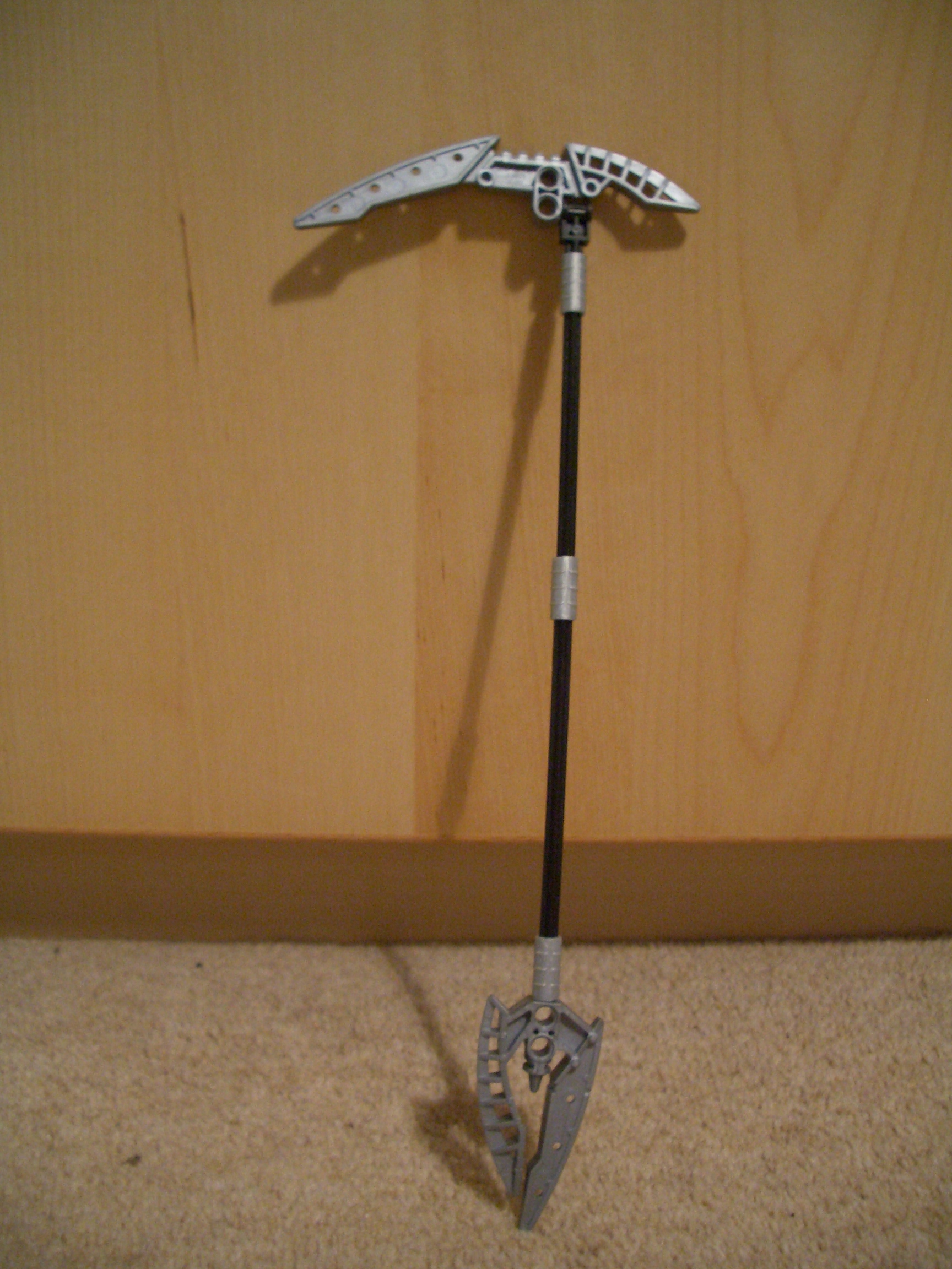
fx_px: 1283
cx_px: 476
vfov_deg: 52.6
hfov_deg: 40.7
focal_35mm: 35
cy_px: 634
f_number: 2.6
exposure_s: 1/8
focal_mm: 5.8
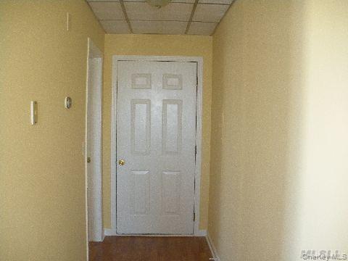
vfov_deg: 40.7
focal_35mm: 35
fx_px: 352
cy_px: 130
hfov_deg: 52.6
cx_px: 174
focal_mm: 6.3
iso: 400
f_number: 3.5
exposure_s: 1/30
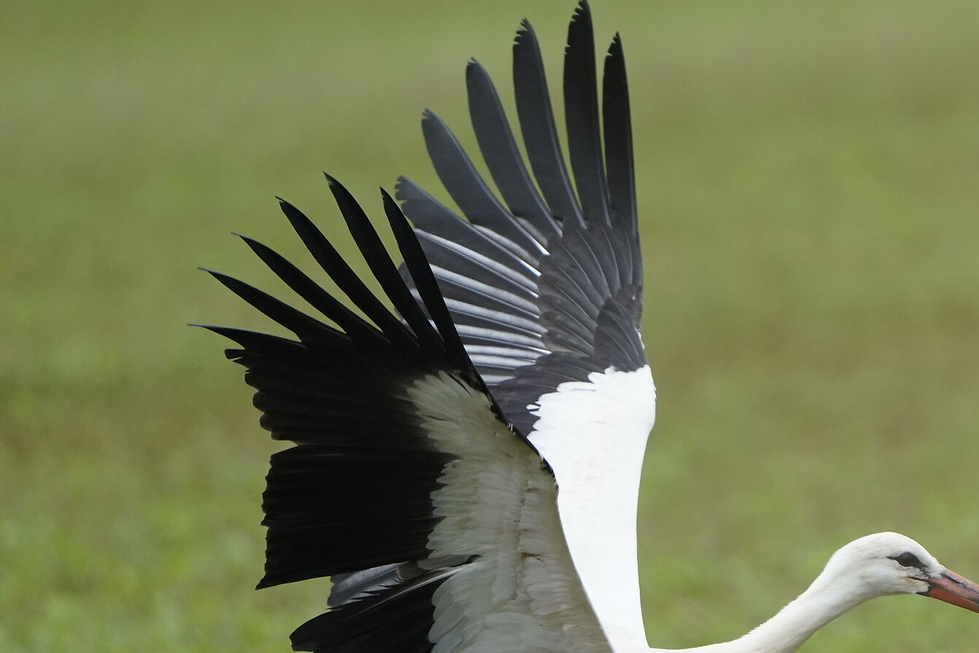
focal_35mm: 1073
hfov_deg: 1.9
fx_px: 29181
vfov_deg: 1.3
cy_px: 568
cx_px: 665
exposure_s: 1/2000
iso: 3200
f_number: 6.3
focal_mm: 600
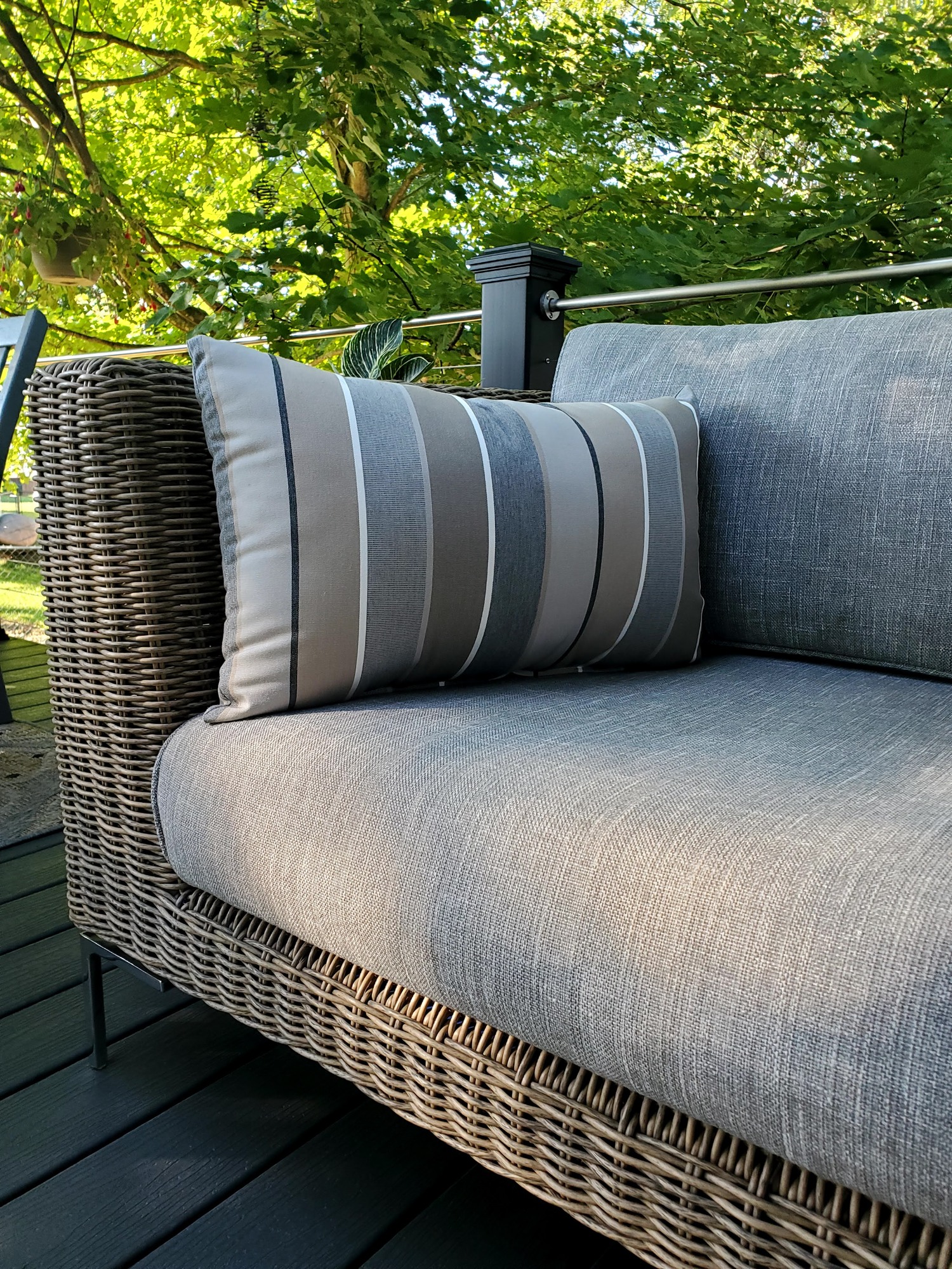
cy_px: 634
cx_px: 476
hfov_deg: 53.1
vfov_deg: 67.3
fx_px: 953
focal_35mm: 26
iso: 100
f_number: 2.4
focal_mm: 4.3
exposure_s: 1/100
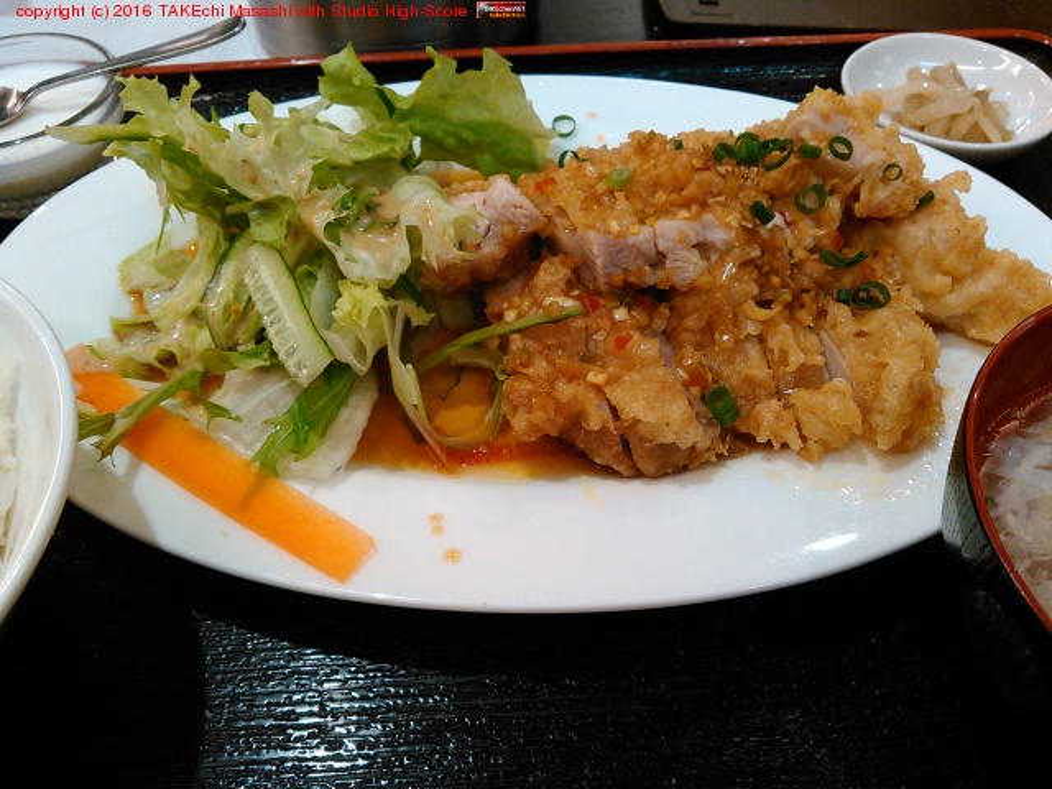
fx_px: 912
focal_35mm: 30
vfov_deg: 46.8
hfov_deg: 60.0
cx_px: 526
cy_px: 394
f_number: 2.4
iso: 320
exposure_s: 1/15.1
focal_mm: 4
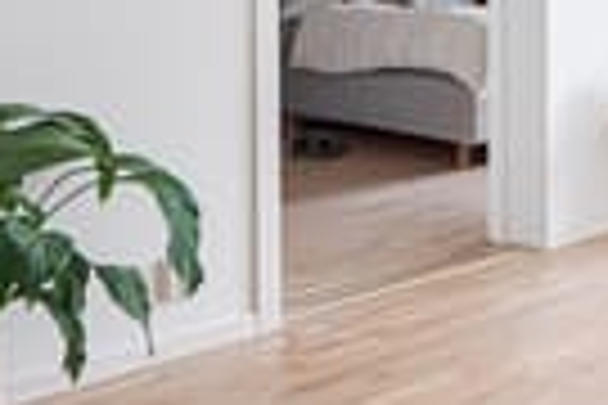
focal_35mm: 56
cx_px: 784
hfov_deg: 29.1
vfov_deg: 23.3
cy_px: 11
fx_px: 946
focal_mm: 18
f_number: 8
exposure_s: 1/80
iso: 200
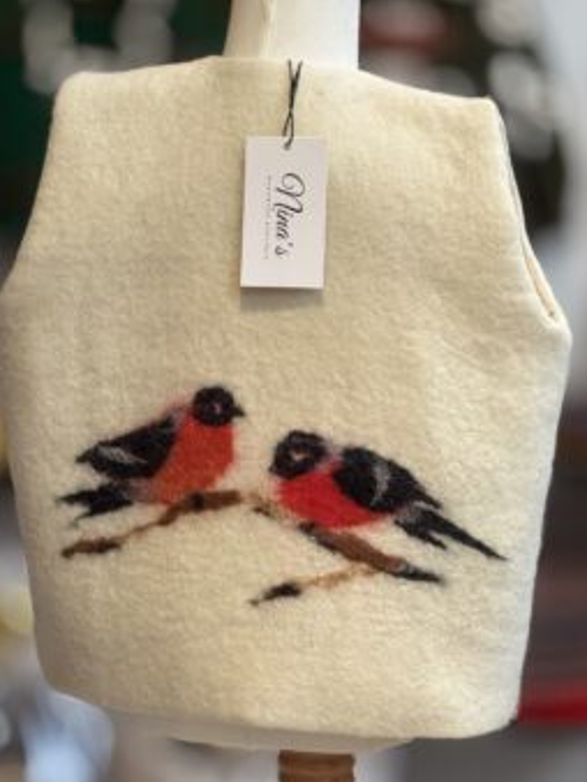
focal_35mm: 142
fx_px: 3207
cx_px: 273
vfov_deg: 13.9
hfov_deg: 10.5
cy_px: 389
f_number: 2.8
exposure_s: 1/100
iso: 100
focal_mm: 15.66
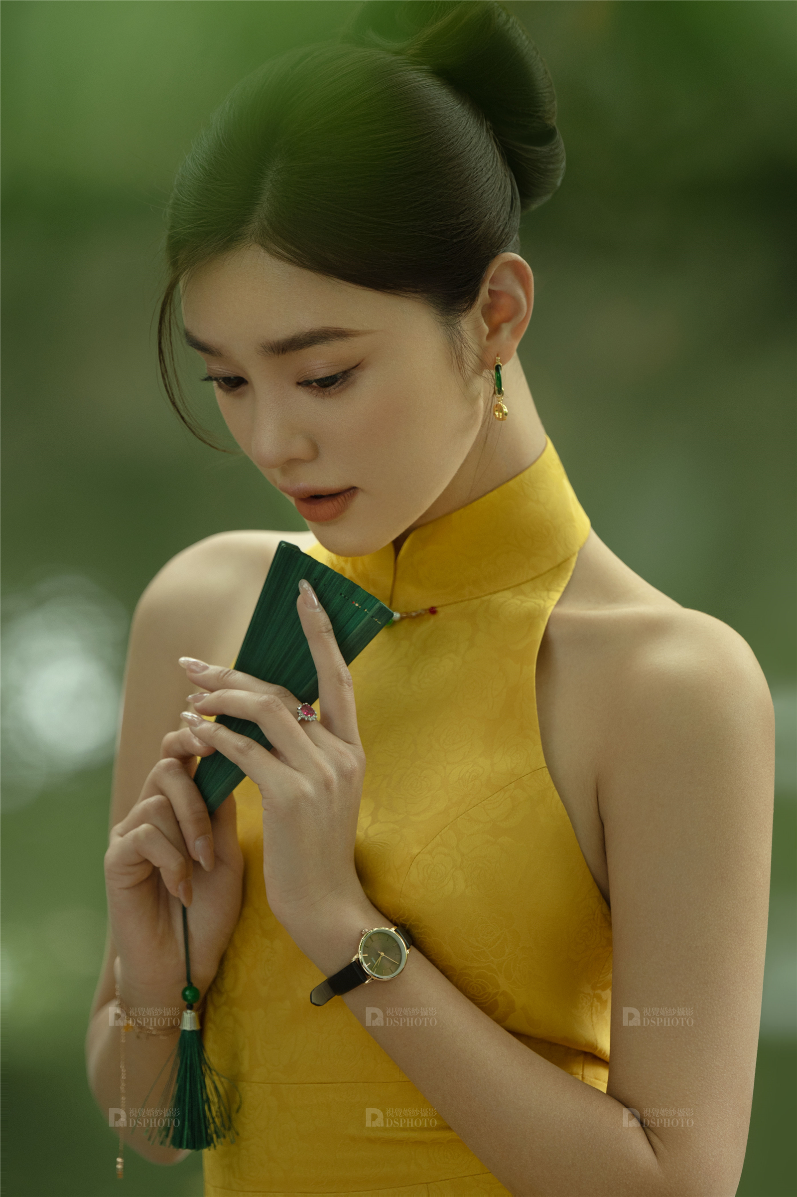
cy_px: 598
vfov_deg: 8.3
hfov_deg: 5.6
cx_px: 398
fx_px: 8204
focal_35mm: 247
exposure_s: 1/125
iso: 160
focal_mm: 165
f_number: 2.8
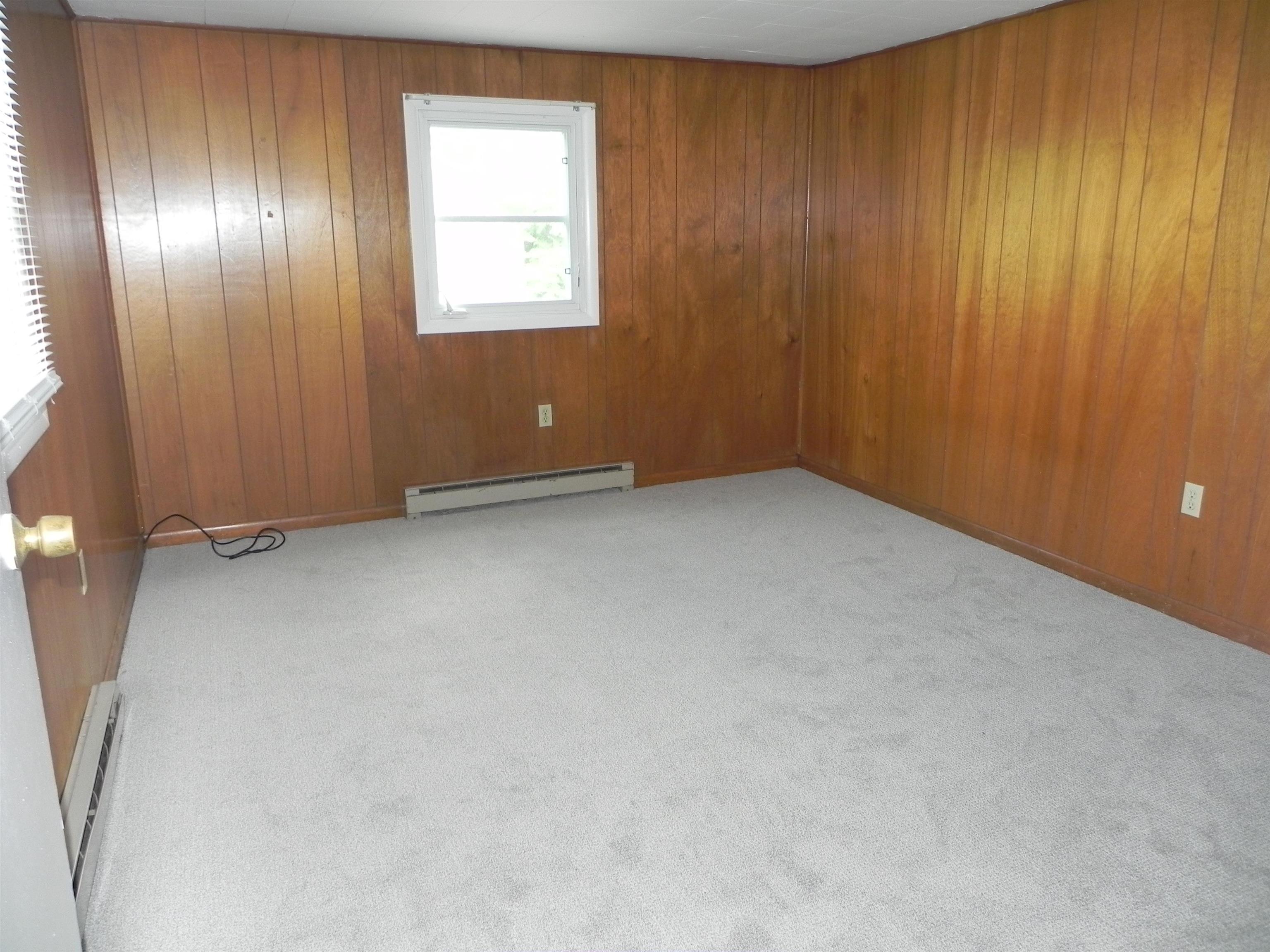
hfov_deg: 67.3
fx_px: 954
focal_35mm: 26
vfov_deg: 53.1
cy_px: 476
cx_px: 635
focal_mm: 4.6
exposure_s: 1/30
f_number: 2.8
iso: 200
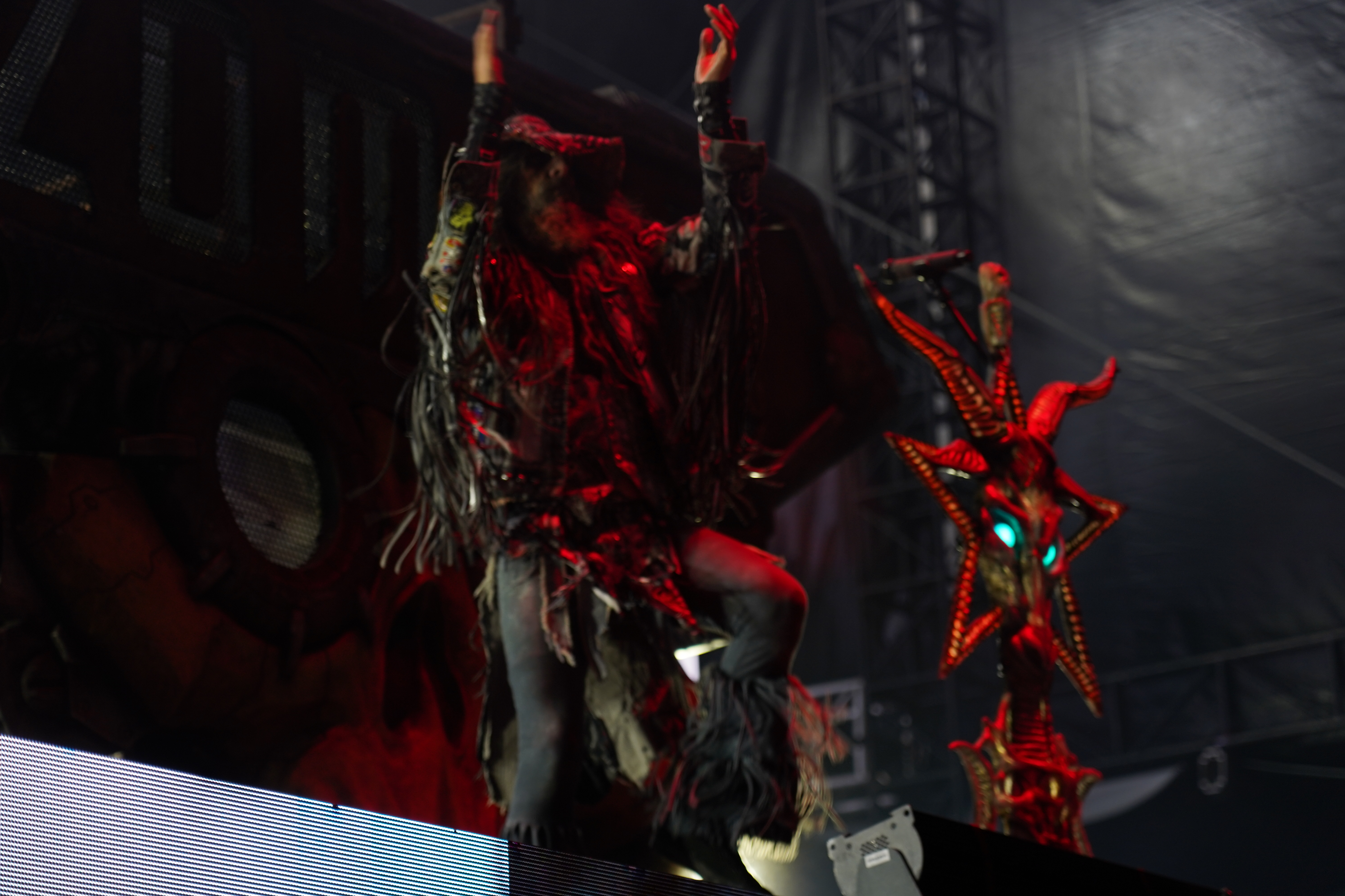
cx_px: 672
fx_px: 3923
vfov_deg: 13.0
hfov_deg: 19.5
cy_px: 448
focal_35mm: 105
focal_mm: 105
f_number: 4
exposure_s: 1/125
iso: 400
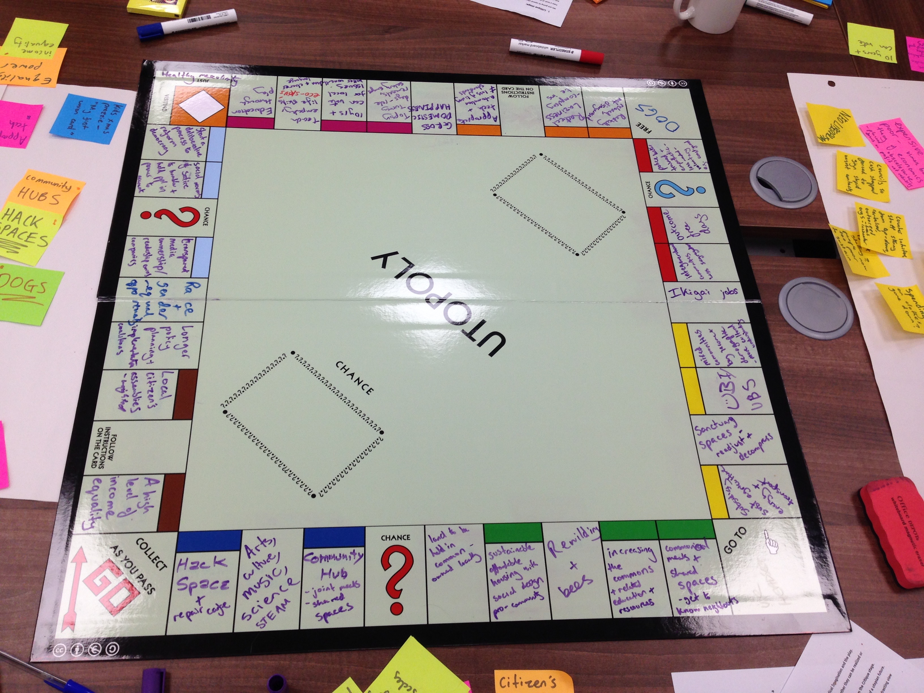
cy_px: 346
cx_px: 462
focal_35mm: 33
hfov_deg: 55.4
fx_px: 881
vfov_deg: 42.9
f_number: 2.4
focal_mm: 4.12
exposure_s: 1/100
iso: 64
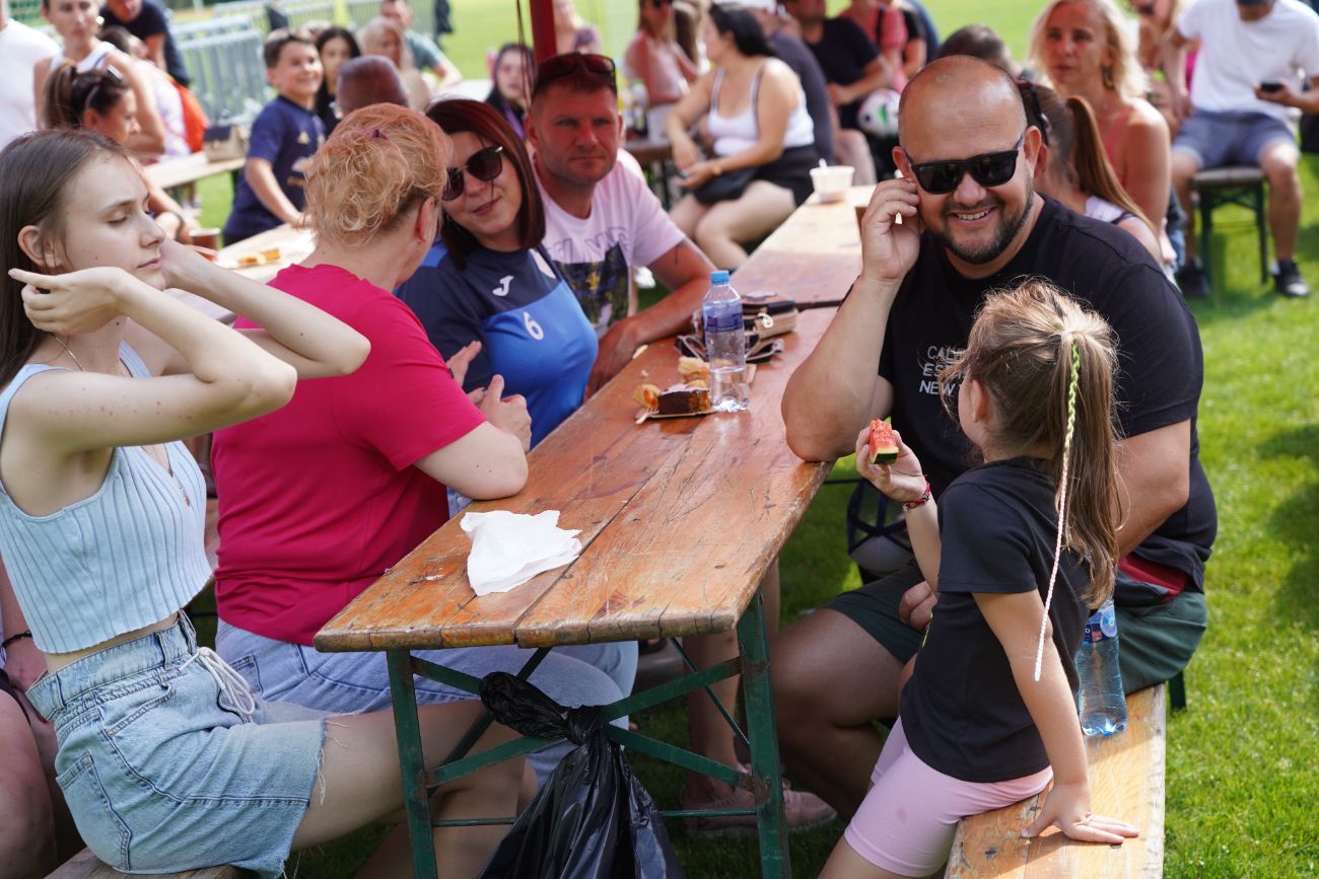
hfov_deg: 31.9
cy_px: 440
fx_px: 2308
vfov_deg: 21.6
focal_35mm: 63
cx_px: 660
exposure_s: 1/400
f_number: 4.5
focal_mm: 63
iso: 250
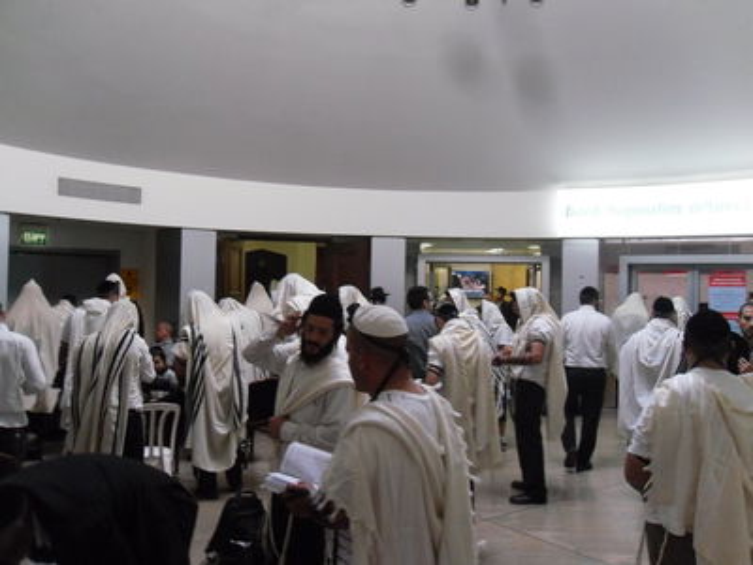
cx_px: 376
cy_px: 282
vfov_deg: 40.7
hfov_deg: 52.6
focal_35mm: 35
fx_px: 761
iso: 400
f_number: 3.5
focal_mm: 6.3
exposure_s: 1/45
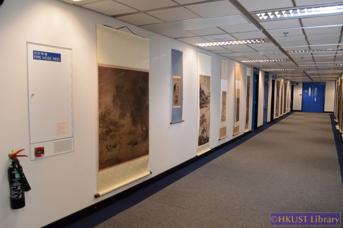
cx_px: 172
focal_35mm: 27
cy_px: 114
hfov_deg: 67.4
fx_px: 257
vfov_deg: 47.8
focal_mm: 18
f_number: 4.5
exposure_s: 1/80
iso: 800
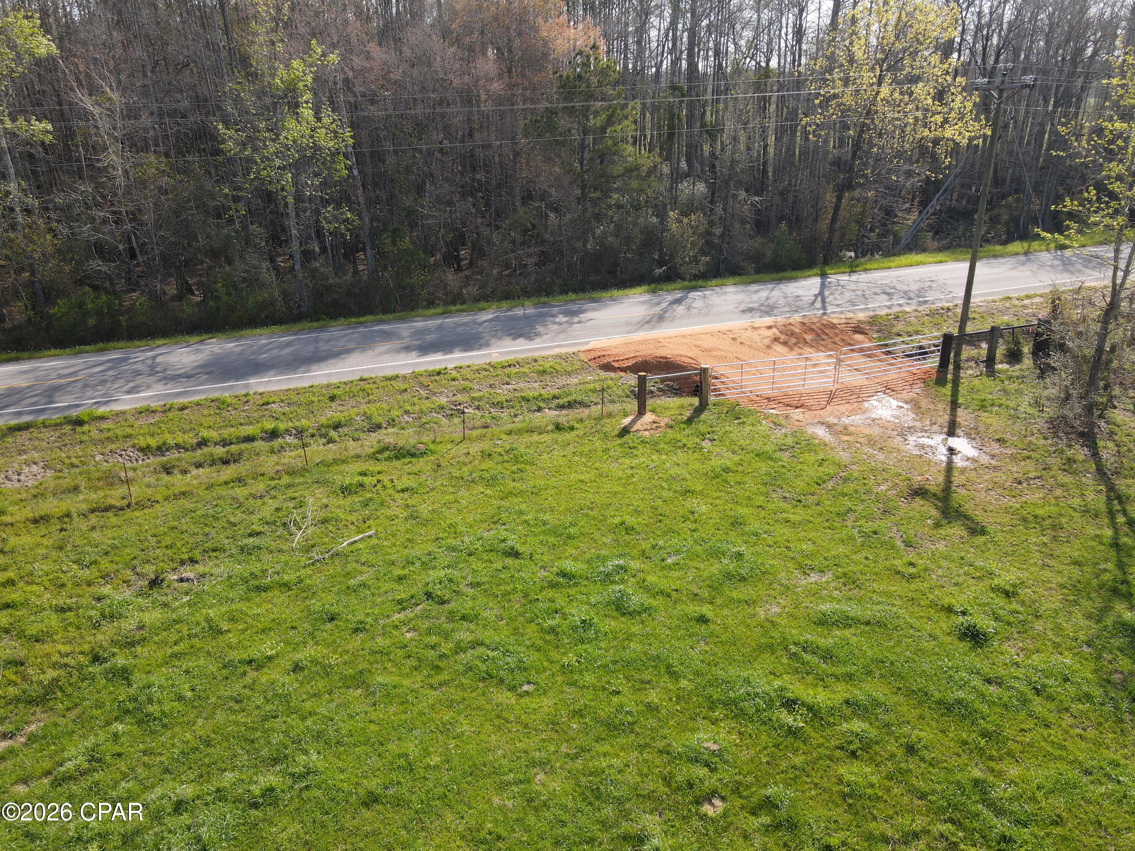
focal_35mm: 24
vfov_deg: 56.8
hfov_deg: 71.6
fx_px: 787
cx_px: 568
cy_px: 426
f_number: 2.8
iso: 110
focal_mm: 4.5
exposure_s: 1/250
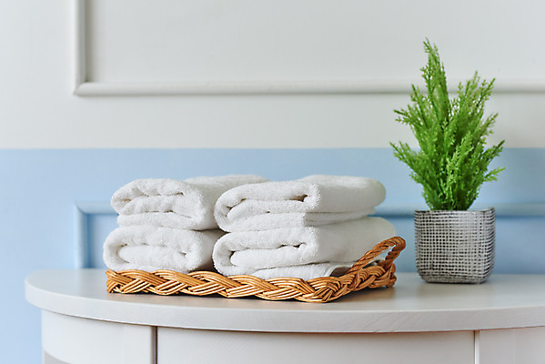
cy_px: 182
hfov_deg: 23.9
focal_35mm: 85
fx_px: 1287
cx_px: 272
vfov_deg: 16.1
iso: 320
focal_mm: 85
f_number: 5
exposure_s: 1/160
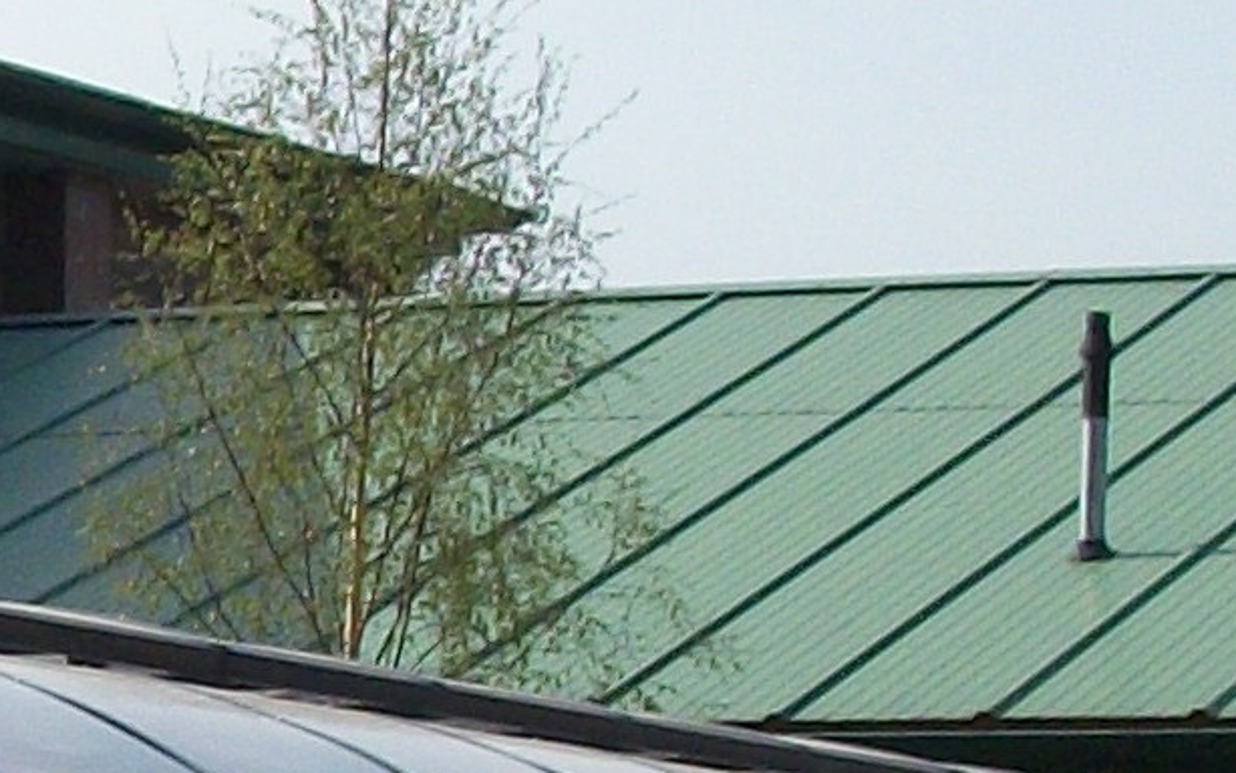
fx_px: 7446
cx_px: -1135
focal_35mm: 221
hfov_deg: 9.0
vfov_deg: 5.9
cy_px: 1164
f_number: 8.8
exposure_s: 1/200
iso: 80
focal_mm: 5.7
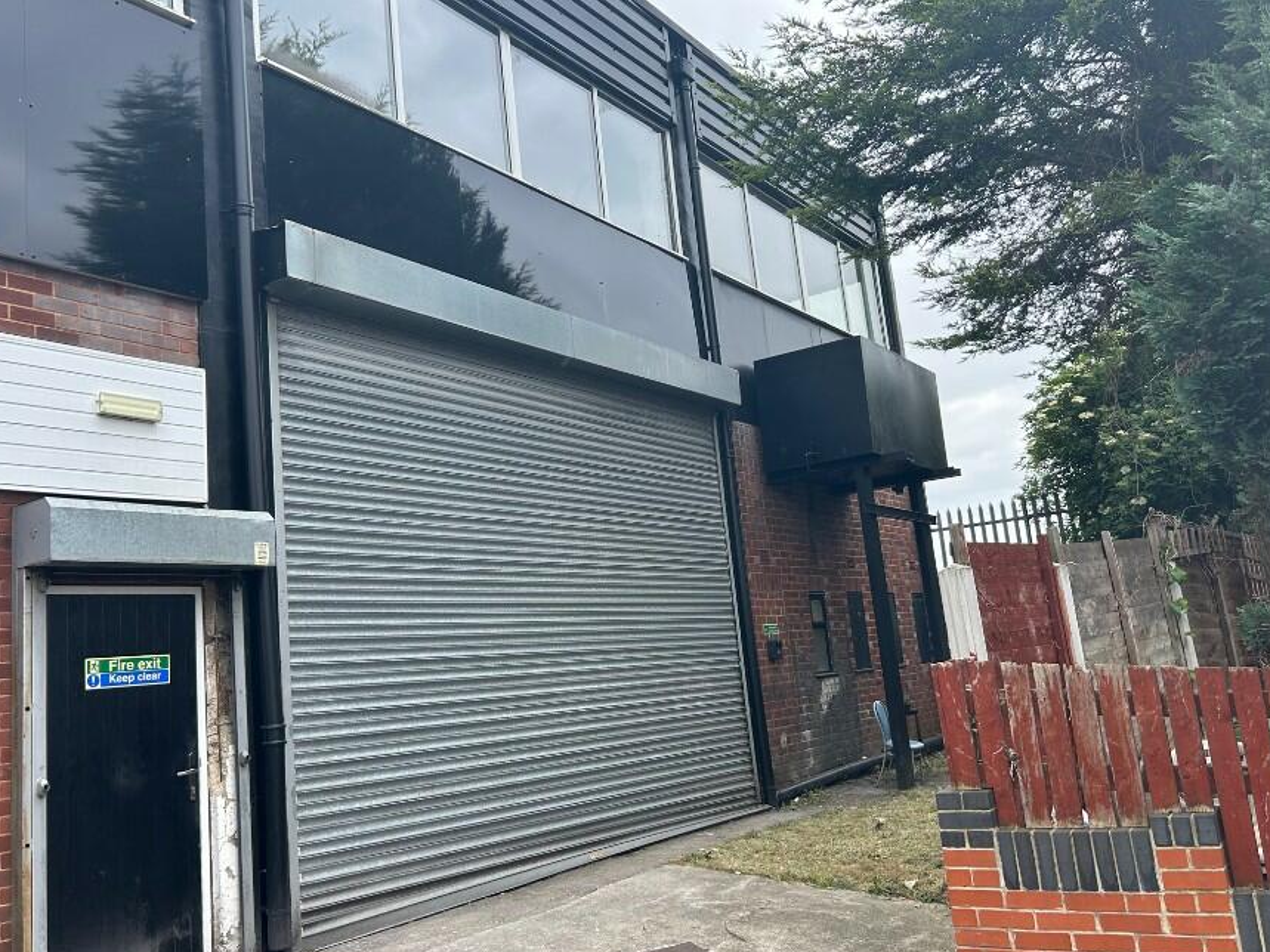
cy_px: 448
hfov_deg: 58.3
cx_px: 668
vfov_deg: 45.4
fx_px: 1137
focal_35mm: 31
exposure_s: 1/1224
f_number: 1.5
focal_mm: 5.7
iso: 50
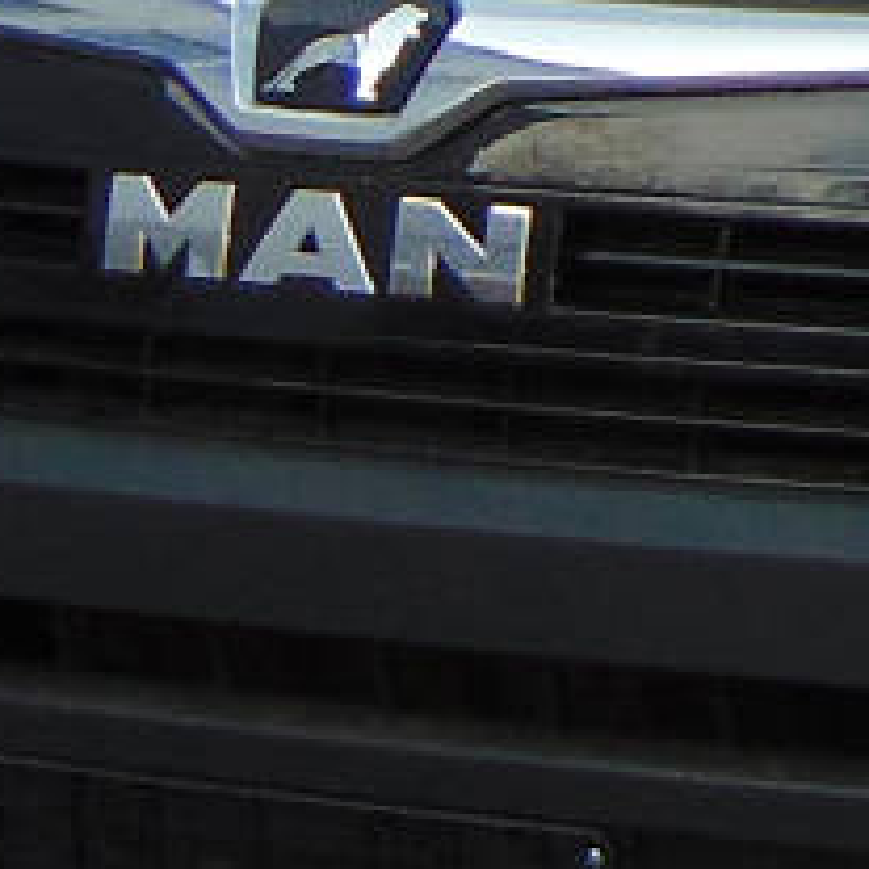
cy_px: -403
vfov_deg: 5.1
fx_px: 9713
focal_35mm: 342
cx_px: 2254
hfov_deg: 4.9
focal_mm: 9
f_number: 3.5
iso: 80
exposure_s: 1/320
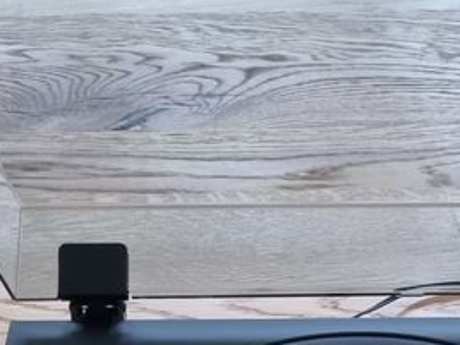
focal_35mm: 97
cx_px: 372
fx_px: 1289
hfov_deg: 20.0
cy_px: 527
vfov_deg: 14.2
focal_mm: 5.4
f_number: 1.8
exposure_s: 1/25
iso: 1250
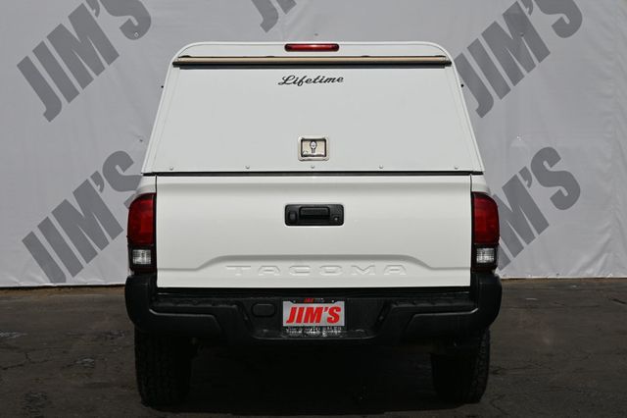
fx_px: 1253
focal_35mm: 72
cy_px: 209
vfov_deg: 18.9
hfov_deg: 28.1
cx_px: 314
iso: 100
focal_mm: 48
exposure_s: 1/500
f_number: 8
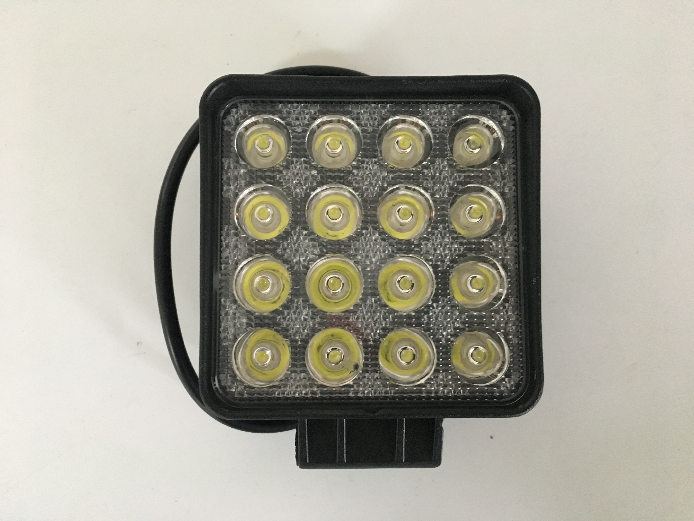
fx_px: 581
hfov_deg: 61.7
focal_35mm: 29
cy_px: 260
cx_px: 347
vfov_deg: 48.2
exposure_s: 1/17
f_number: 2.2
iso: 200
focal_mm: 4.15
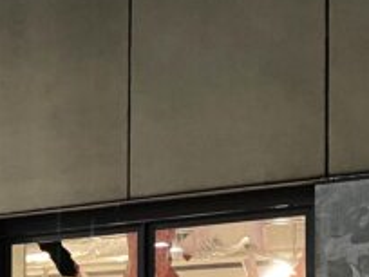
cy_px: 344
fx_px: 1087
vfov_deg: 14.0
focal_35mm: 102
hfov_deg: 18.3
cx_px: -74
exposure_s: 1/33
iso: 400
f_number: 1.8
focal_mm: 4.25
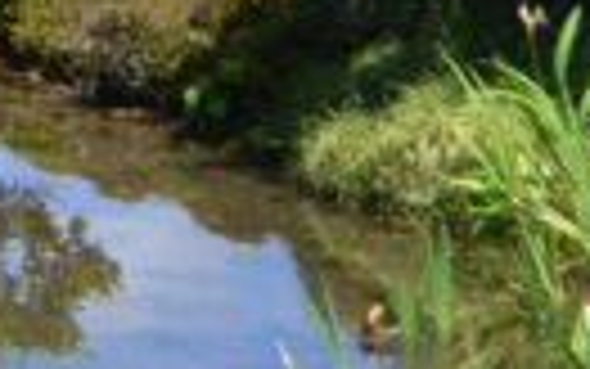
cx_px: -1576
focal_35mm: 311
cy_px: -684
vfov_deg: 4.1
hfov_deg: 5.9
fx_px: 5003
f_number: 8
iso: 160
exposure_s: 1/250
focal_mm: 26
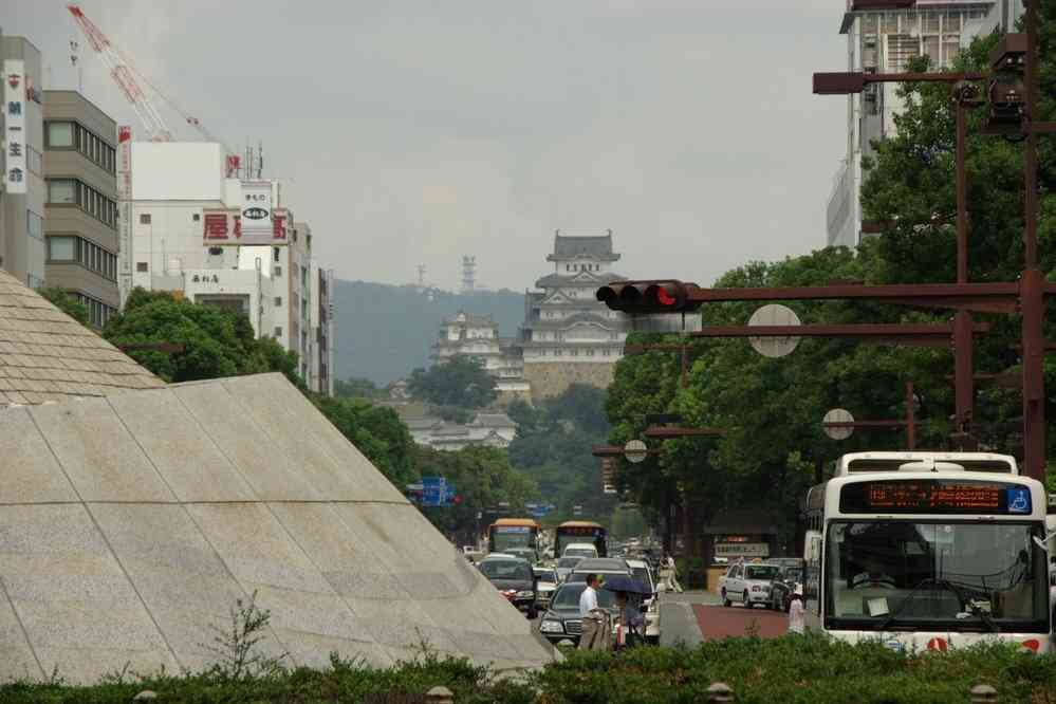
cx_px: 528
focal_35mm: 180
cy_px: 352
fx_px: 5280
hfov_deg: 11.4
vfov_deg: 7.6
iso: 100
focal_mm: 120
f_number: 8
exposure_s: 1/250
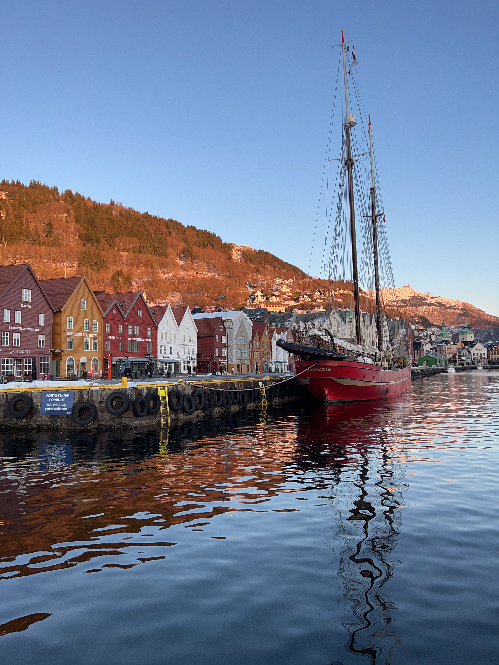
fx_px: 500
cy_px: 332
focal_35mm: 26
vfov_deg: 67.3
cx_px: 250
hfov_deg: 53.1
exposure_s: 1/282
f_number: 1.5
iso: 34
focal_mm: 5.7
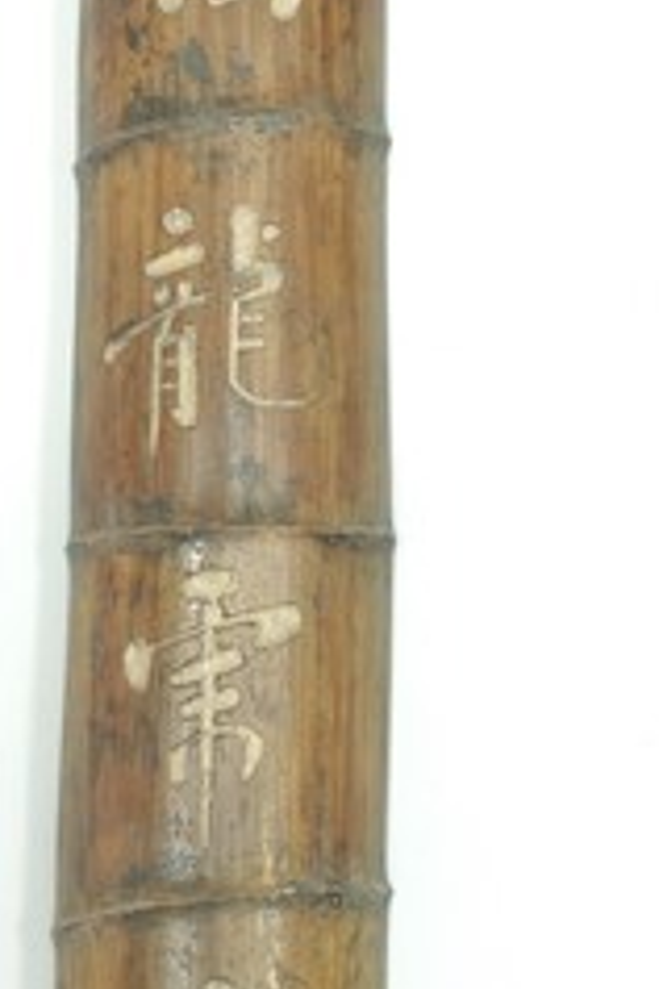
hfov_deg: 10.9
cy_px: 280
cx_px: 548
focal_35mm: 125
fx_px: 3442
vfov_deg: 16.3
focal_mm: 31
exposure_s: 1/2
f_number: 8
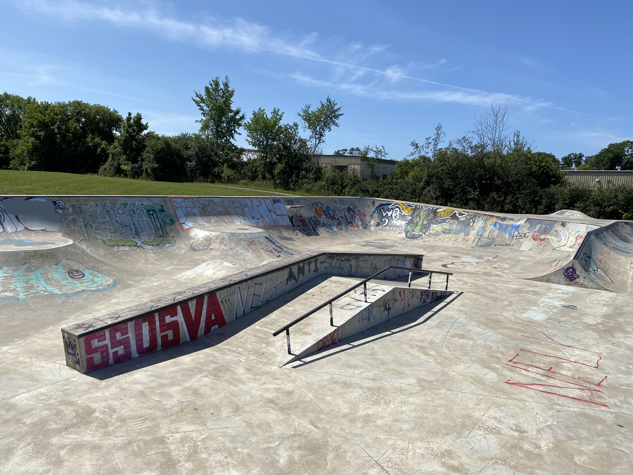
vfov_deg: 53.1
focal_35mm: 26
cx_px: 316
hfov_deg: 67.3
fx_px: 475
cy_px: 238
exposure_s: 1/4444
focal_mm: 4.25
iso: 32
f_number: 1.8
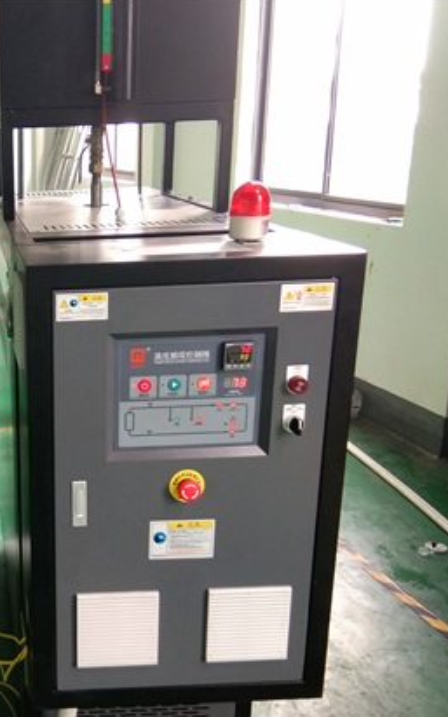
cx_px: -24
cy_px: 387
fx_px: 937
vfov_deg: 41.8
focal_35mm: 48
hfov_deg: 25.3
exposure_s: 1/50
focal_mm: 3.69
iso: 250
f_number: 2.2
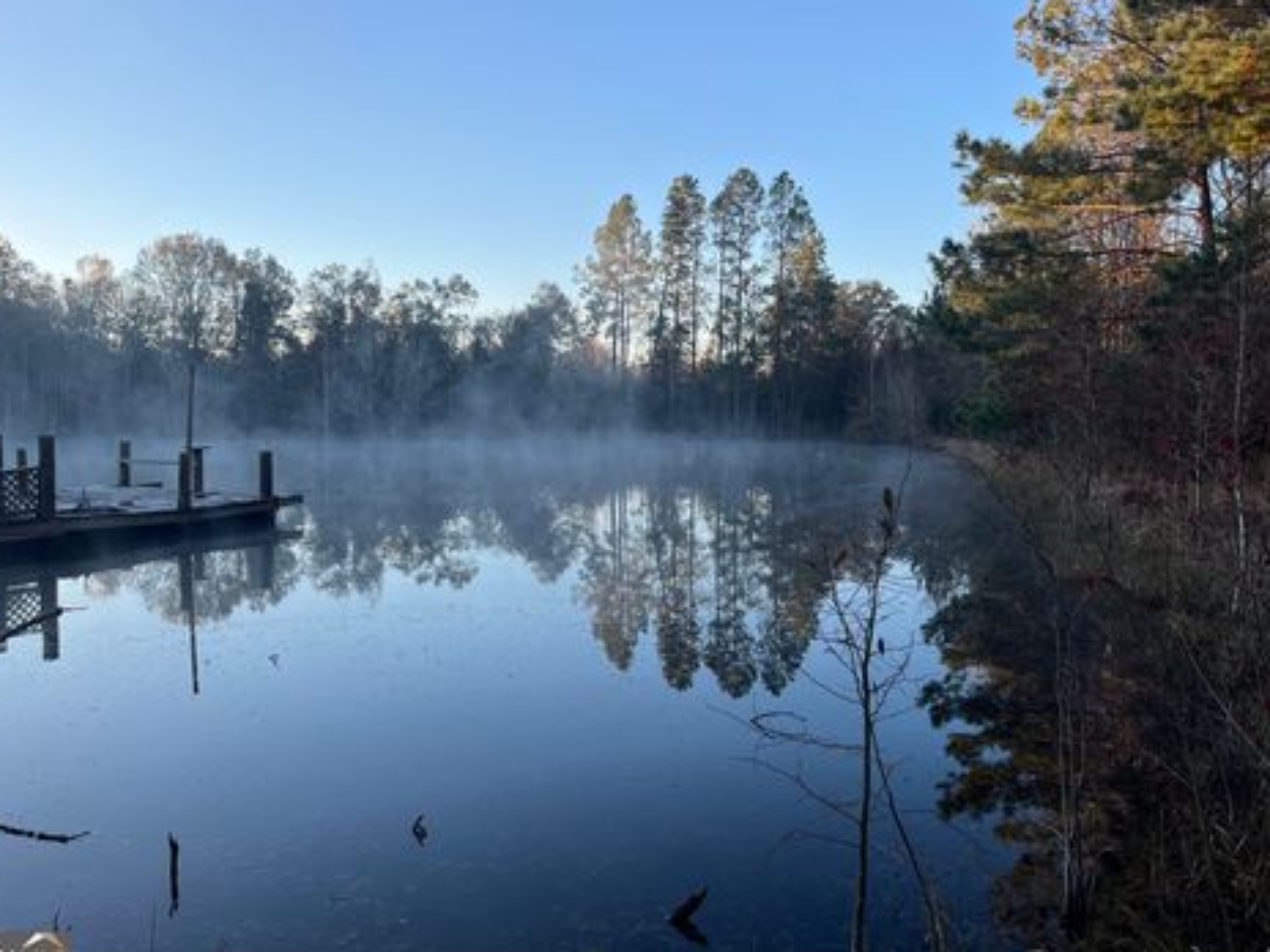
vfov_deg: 49.7
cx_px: 602
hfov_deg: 63.4
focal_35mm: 28
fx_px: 1027
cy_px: 469
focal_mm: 5.1
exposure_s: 1/793
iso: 50
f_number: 1.6
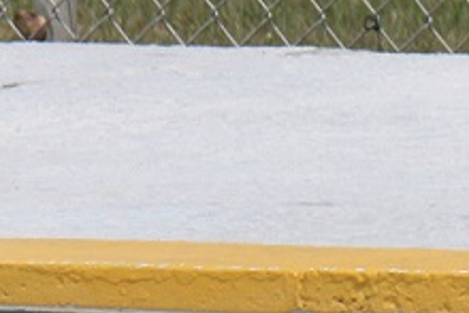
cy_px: -396
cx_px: 1490
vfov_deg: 1.2
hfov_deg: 1.8
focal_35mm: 1153
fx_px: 15036
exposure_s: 1/500
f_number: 9
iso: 200
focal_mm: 113
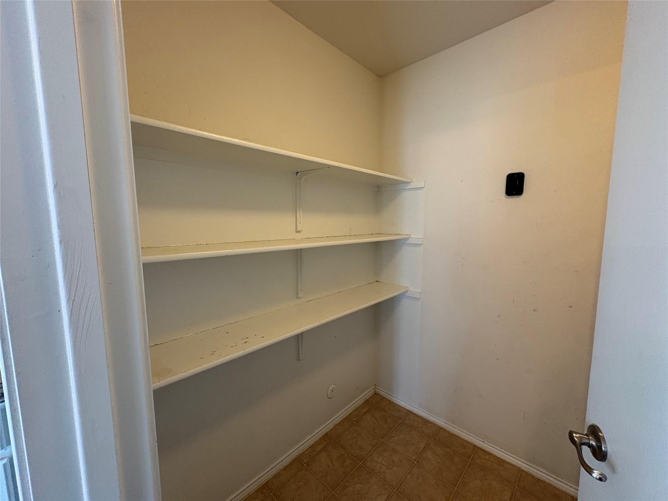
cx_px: 334
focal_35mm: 14
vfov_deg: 85.7
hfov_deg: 102.1
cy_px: 250
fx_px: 270
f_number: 2.2
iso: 250
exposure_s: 1/60
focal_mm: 2.22
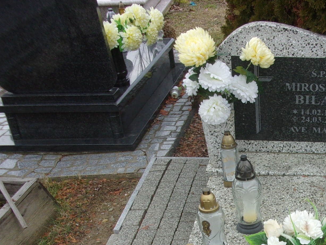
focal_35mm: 59
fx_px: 556
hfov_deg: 31.1
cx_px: 297
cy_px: 256
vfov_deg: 23.6
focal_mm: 5.1
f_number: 3.9
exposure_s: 1/170
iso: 80
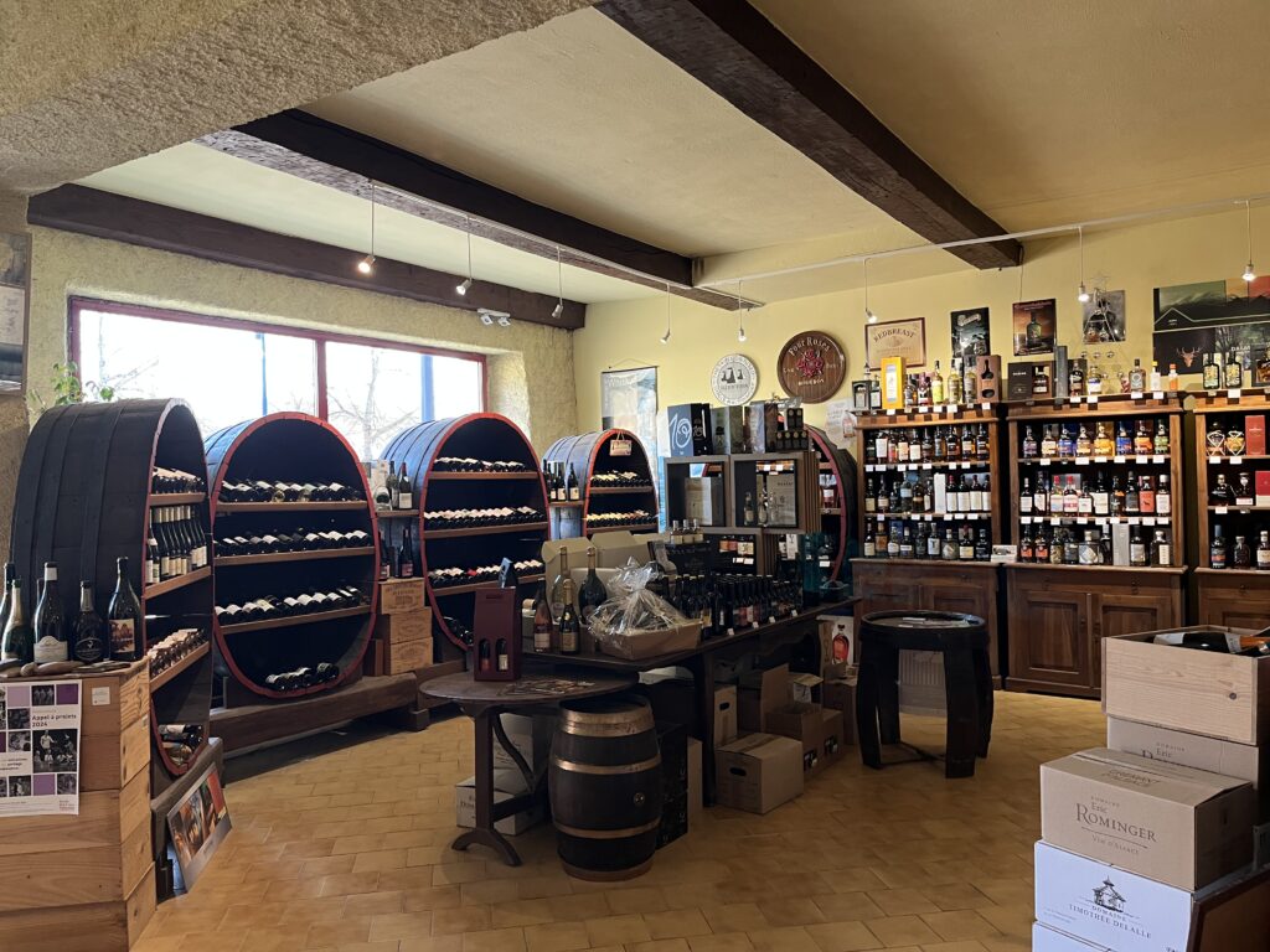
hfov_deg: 67.3
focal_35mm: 26
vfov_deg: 53.1
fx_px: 954
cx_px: 635
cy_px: 476
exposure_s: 1/50
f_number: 1.6
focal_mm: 5.1
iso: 200
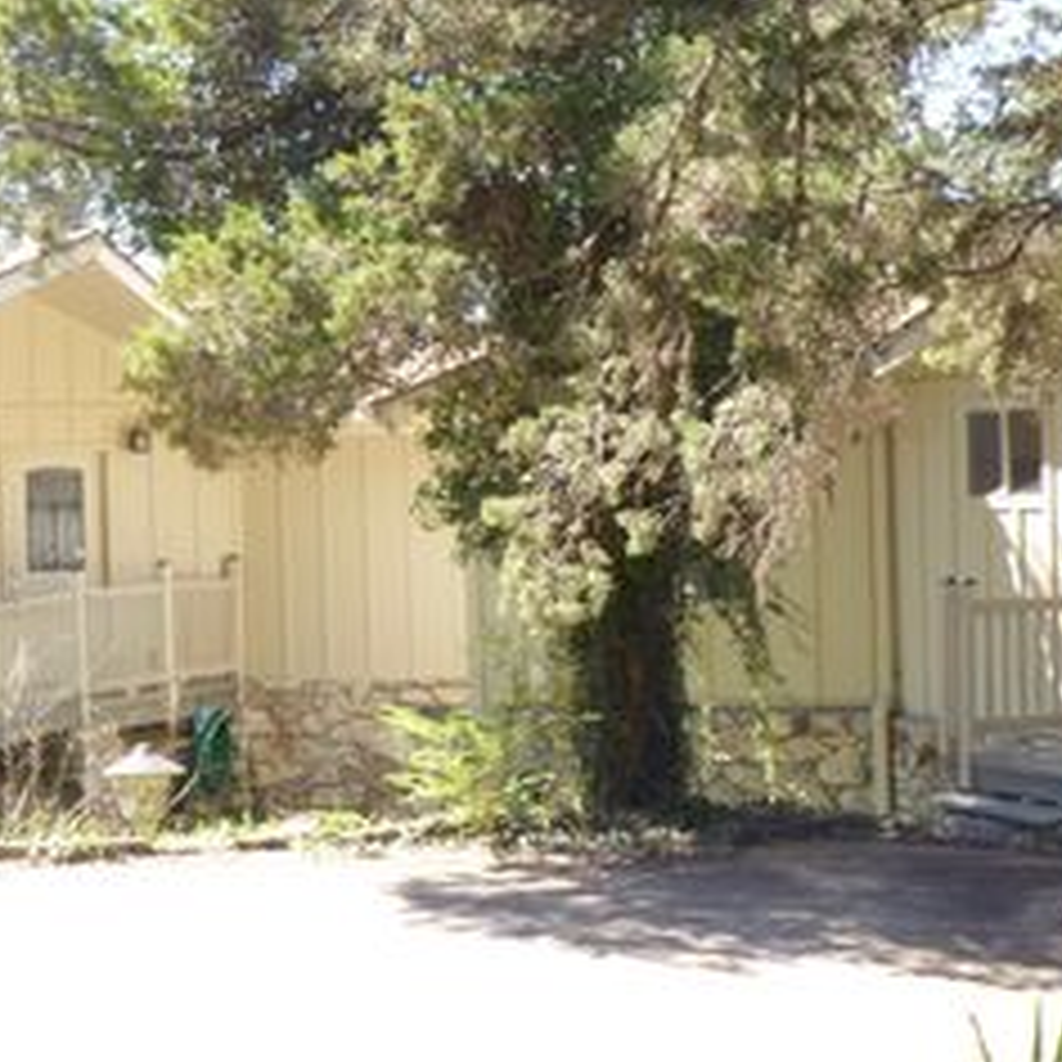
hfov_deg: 20.1
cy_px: 470
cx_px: 382
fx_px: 2985
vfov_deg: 20.2
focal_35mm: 86
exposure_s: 1/60
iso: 100
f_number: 5
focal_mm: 8.24
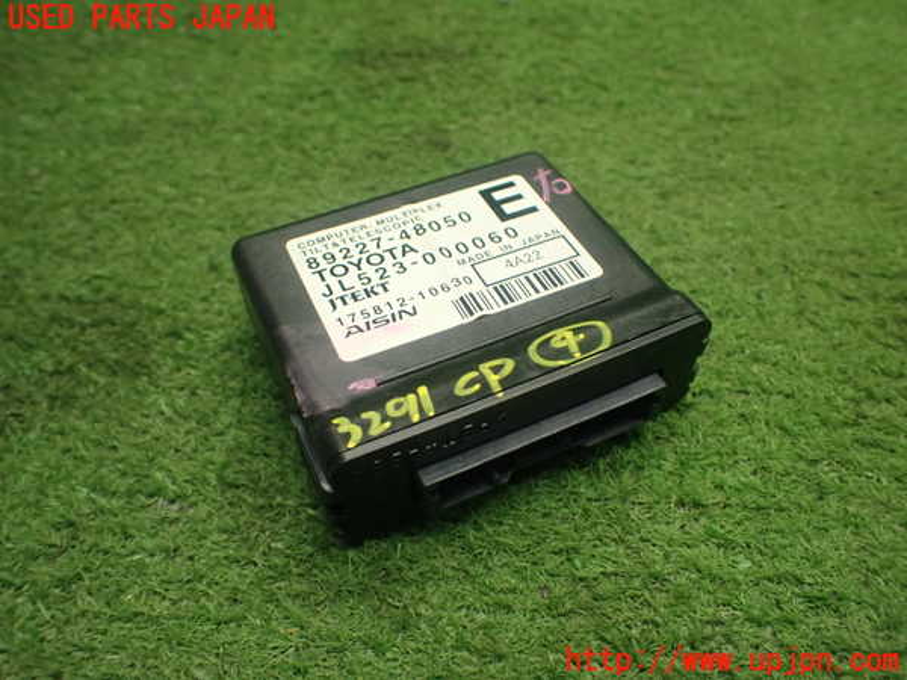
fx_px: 786
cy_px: 340
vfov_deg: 46.8
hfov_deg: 60.0
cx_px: 454
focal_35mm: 30
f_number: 2.3
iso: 500
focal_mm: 5.4
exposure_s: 1/125
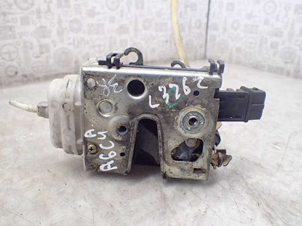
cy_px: 113
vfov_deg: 46.8
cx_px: 151
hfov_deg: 60.0
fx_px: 262
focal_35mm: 30
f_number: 2.3
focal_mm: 5.5
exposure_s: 1/125
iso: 640
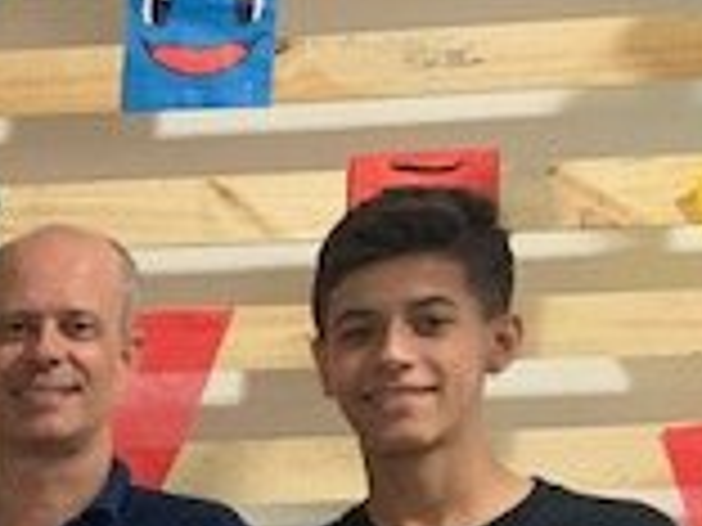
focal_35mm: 107
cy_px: 926
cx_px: -590
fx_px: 2170
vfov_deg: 12.7
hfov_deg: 15.6
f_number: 1.8
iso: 640
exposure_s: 1/30
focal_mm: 4.25
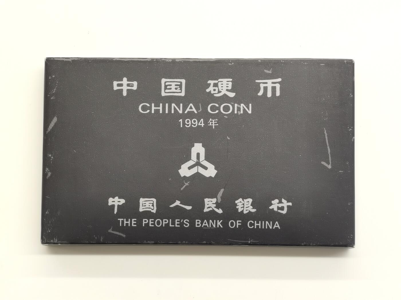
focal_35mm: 81
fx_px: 938
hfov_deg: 24.1
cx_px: 200
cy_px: 150
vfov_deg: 18.2
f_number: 16
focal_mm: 7.48
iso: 250
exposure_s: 1/50
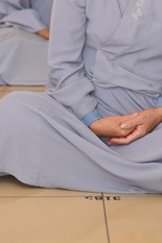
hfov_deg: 5.8
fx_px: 1602
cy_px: -50
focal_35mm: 237
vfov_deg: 8.6
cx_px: 18
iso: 1250
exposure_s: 1/200
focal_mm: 85
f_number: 2.5
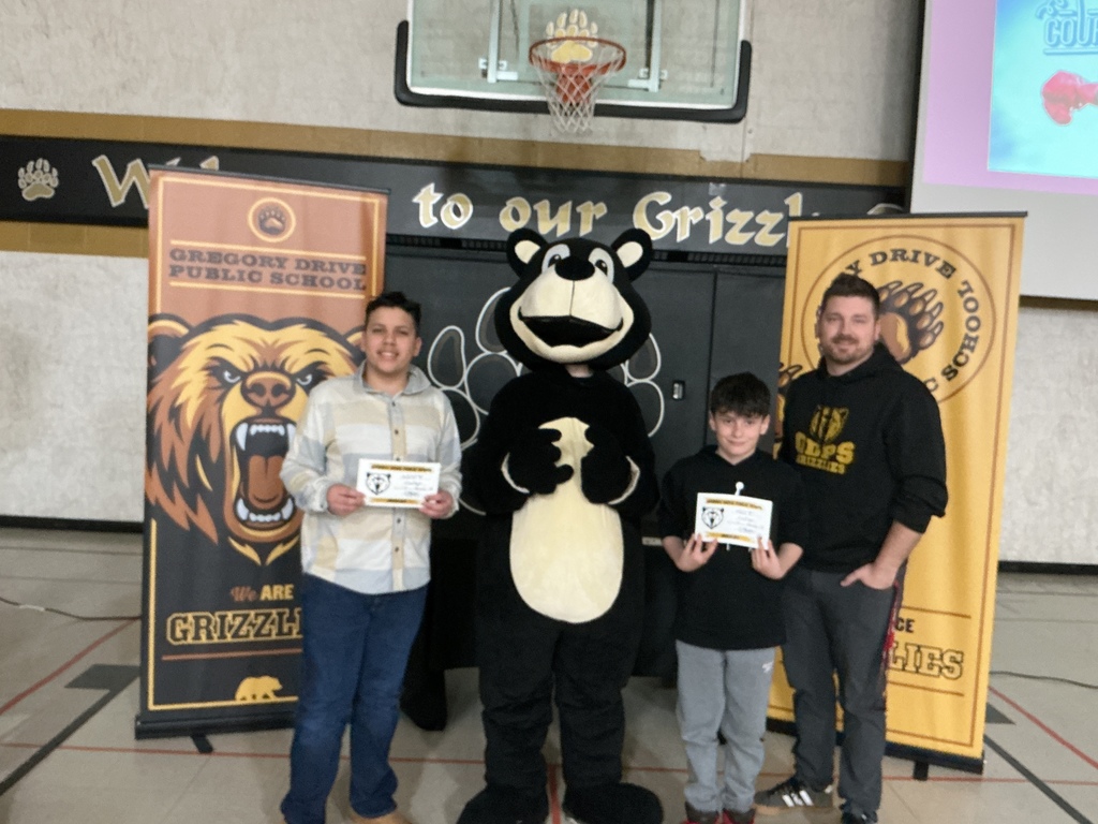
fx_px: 920
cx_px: 549
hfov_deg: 61.7
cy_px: 412
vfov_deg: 48.2
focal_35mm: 29
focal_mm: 3
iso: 400
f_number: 1.8
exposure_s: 1/30
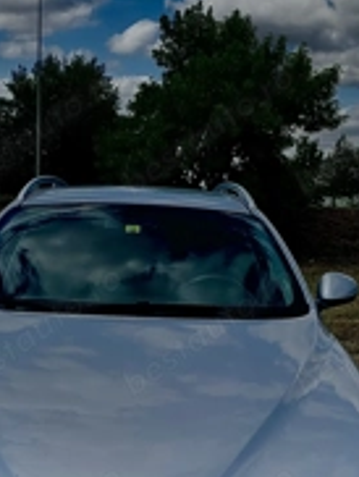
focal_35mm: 57
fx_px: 786
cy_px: 377
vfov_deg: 32.9
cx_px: 139
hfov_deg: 25.7
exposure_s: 1/1634
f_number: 1.8
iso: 25
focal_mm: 4.25
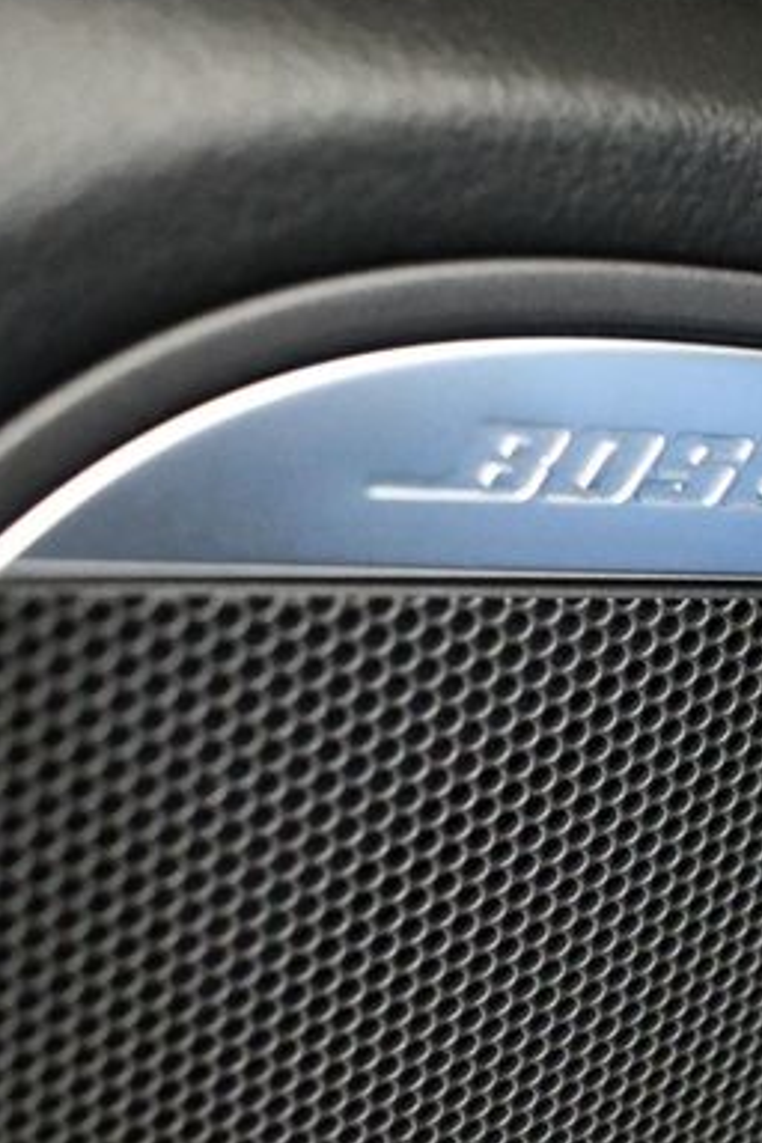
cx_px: 774
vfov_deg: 33.4
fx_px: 1905
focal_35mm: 60
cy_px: 592
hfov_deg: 21.8
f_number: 3.5
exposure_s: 1/60
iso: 12800
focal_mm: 18
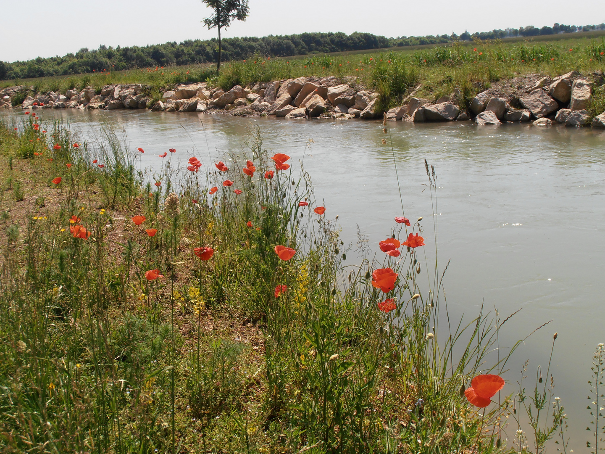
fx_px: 769
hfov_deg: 42.9
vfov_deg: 32.9
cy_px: 227
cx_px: 302
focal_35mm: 44
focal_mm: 7.87
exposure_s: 1/160
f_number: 11
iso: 80
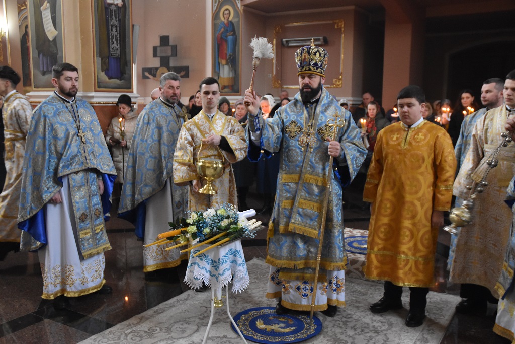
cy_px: 172
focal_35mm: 38
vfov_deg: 35.5
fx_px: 536
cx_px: 258
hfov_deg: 51.3
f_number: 3.8
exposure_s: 1/125
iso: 2800
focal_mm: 25
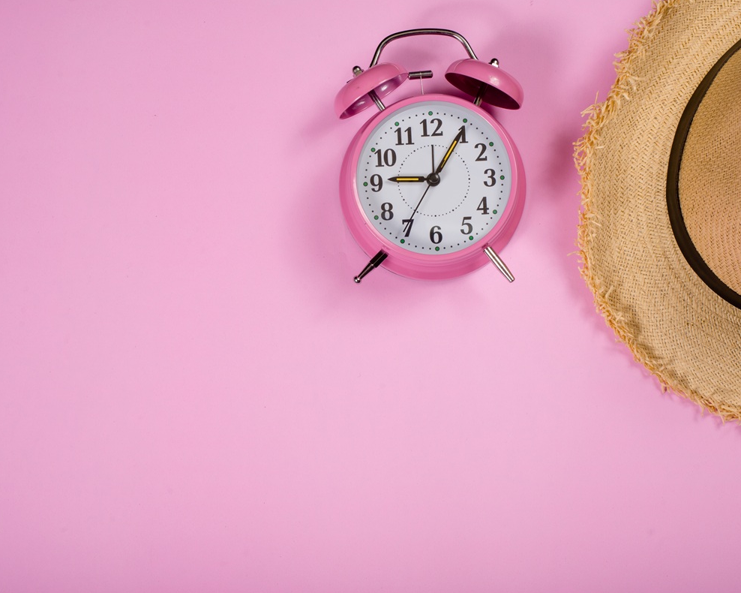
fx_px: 1250
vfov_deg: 26.7
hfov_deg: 33.0
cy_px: 293
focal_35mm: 57
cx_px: 381
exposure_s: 1/200
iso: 100
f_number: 11
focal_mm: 50
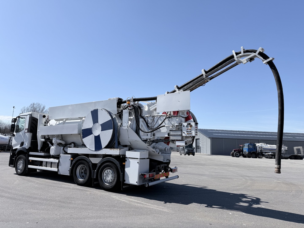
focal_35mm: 24
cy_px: 114
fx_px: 211
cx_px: 152
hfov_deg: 71.6
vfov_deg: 56.8
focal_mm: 6.76
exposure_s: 1/5714
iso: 80
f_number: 1.78
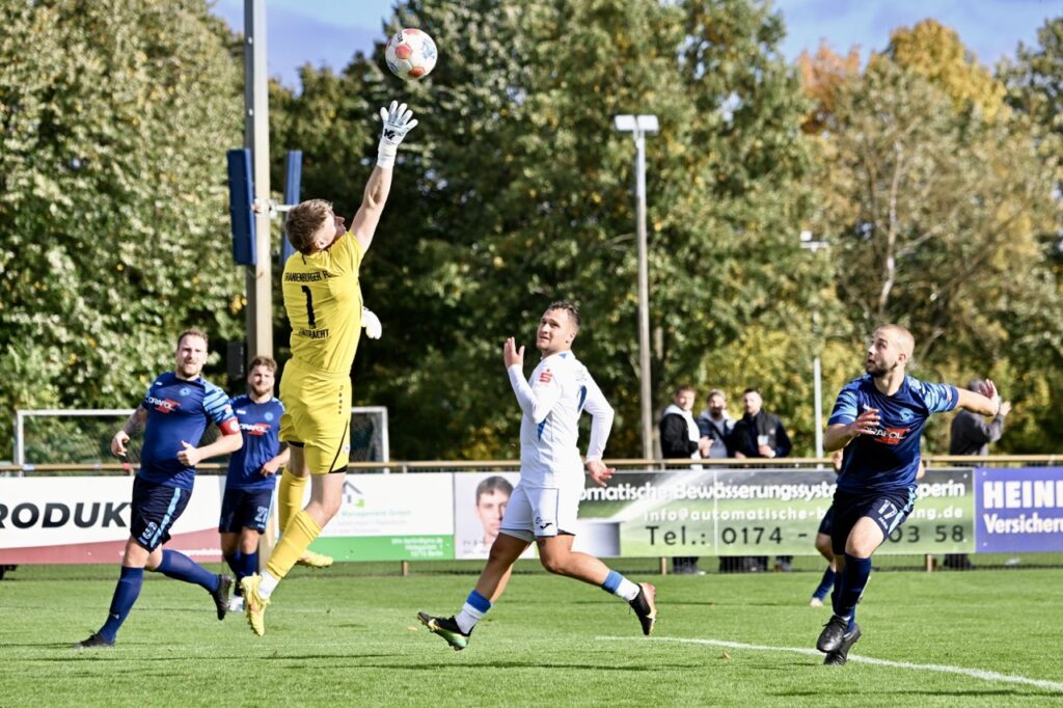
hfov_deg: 10.3
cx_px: 532
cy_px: 354
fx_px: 5903
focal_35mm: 200
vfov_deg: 6.9
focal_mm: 200
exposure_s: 1/1600
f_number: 6.3
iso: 500
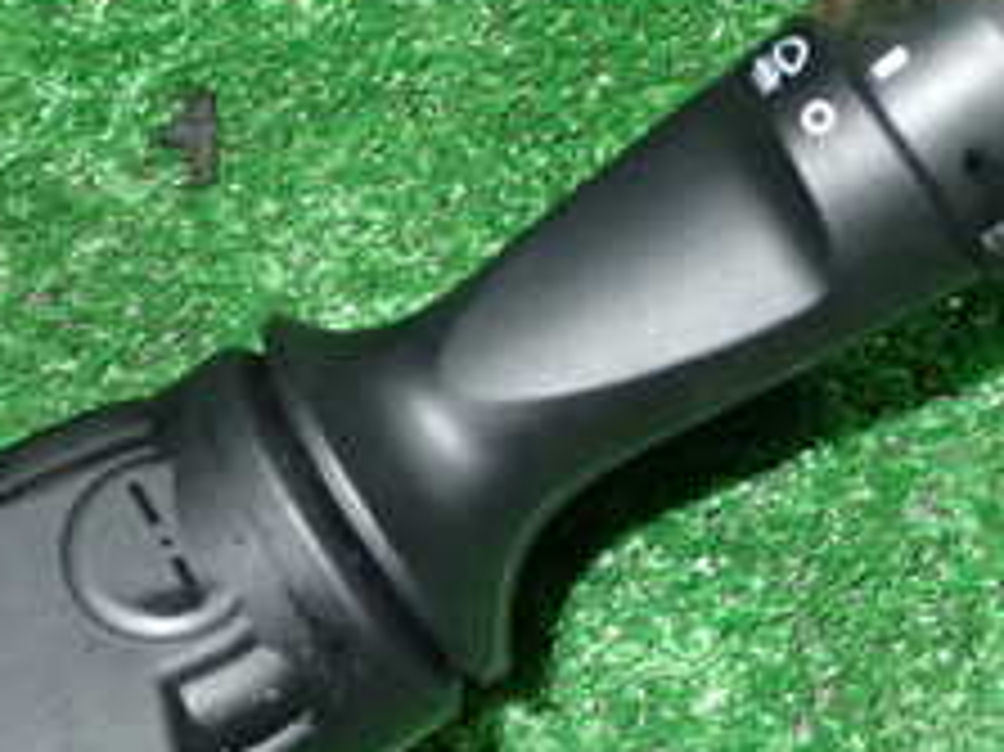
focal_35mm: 86
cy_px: 261
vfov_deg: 17.1
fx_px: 2493
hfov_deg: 22.6
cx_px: 702
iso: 400
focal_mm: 5.79
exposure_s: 1/30
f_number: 7.1
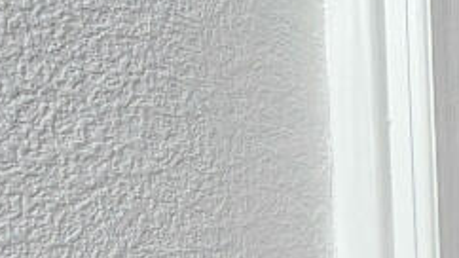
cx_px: 687
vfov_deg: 18.2
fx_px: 730
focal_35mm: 60
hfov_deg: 25.9
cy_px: 364
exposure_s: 1/50
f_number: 2.2
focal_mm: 2.2
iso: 125
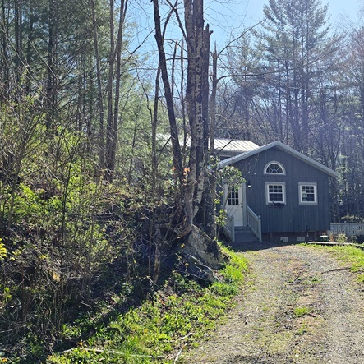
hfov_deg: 35.1
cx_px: 282
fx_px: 559
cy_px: 215
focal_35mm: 47
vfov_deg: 36.0
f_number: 1.7
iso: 12
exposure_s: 1/890
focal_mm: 6.3
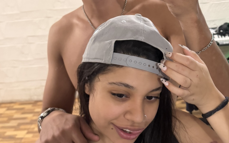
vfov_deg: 27.9
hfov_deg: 43.1
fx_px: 287
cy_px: 58
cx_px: 147
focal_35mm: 46
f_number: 1.78
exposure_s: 1/33
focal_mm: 6.76
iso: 640
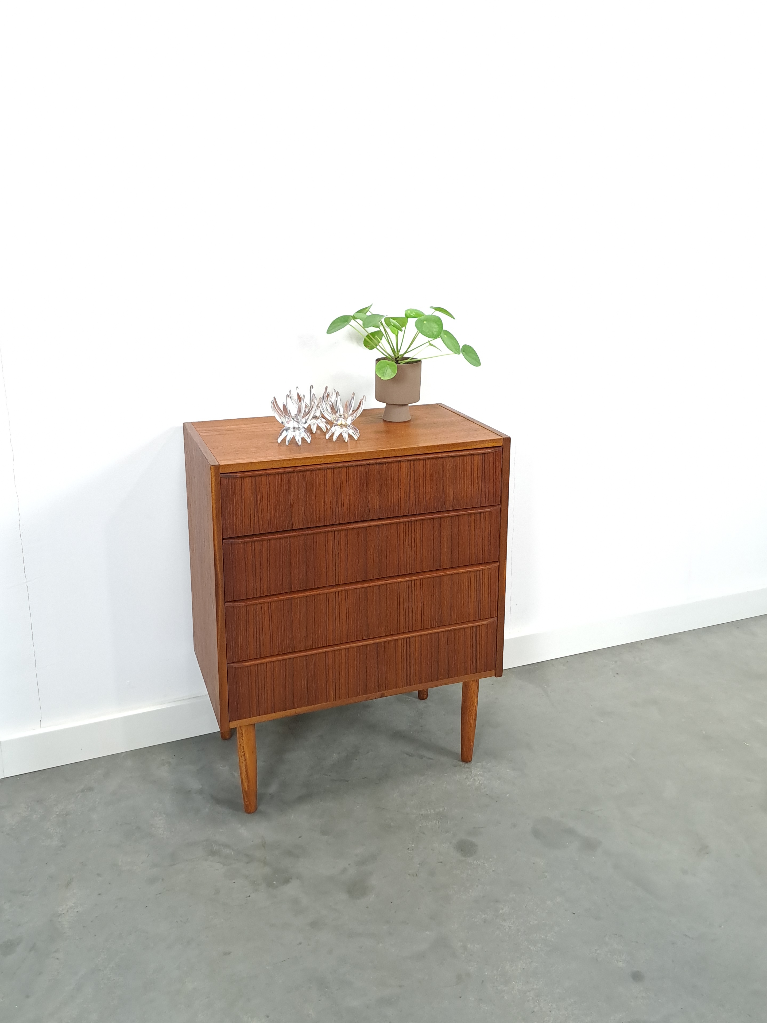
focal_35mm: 29
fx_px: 857
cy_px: 432
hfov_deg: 48.2
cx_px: 378
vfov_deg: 61.3
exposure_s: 1/50
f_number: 1.8
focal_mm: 5.23
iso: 400
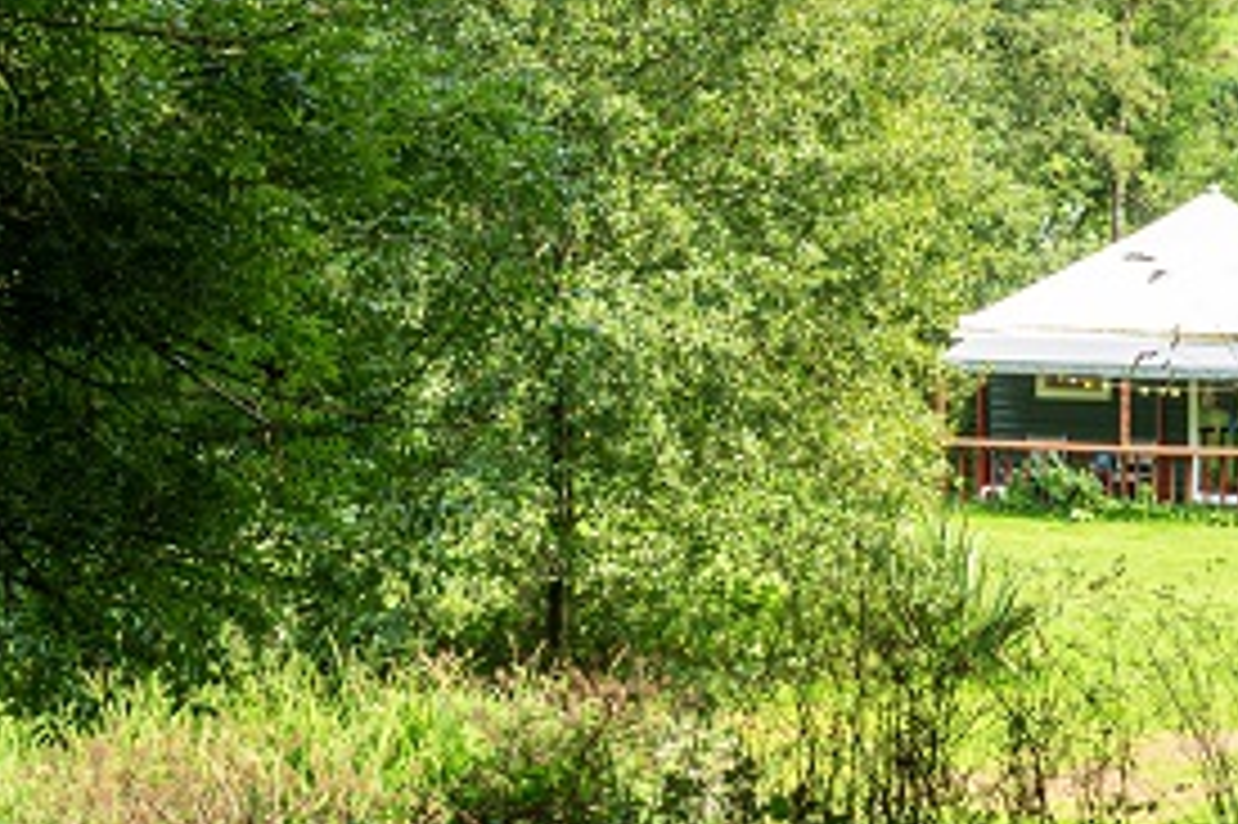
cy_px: 227
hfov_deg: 20.5
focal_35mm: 99
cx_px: 878
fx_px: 3402
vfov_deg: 13.8
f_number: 5.6
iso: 100
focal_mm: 12.33
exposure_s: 1/80
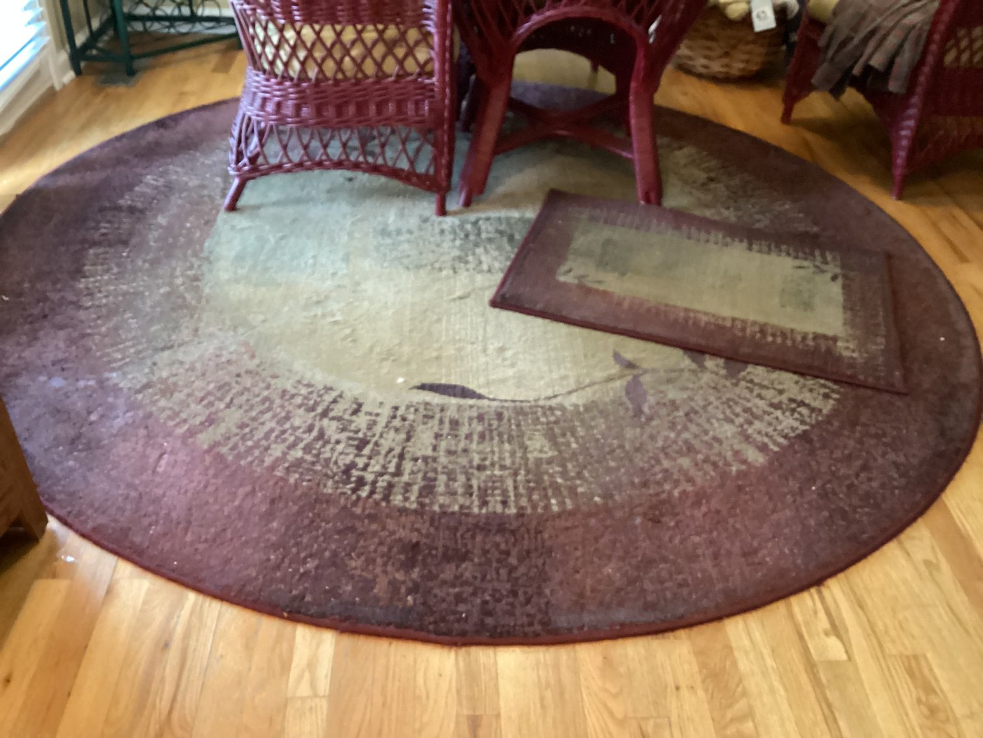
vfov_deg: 45.4
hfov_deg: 58.3
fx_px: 880
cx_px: 492
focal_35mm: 31
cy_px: 369
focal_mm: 3.3
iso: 640
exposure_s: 1/30
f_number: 2.4
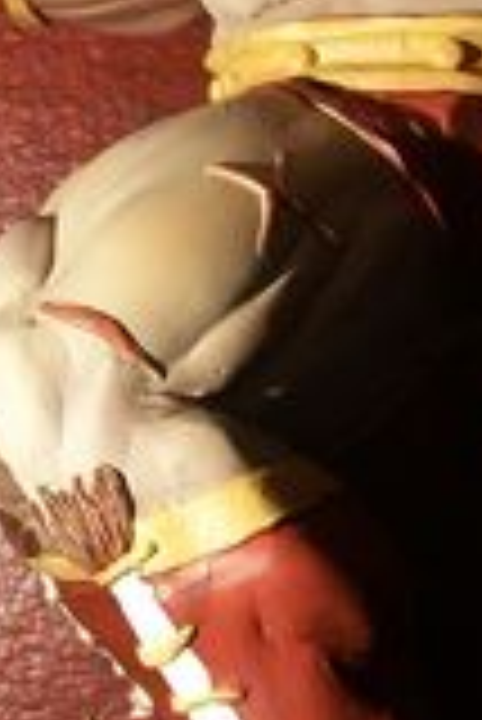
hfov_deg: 13.7
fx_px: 2004
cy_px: 158
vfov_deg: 20.2
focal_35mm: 100
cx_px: 171
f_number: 2.9
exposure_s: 1/30
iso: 96
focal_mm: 5.7
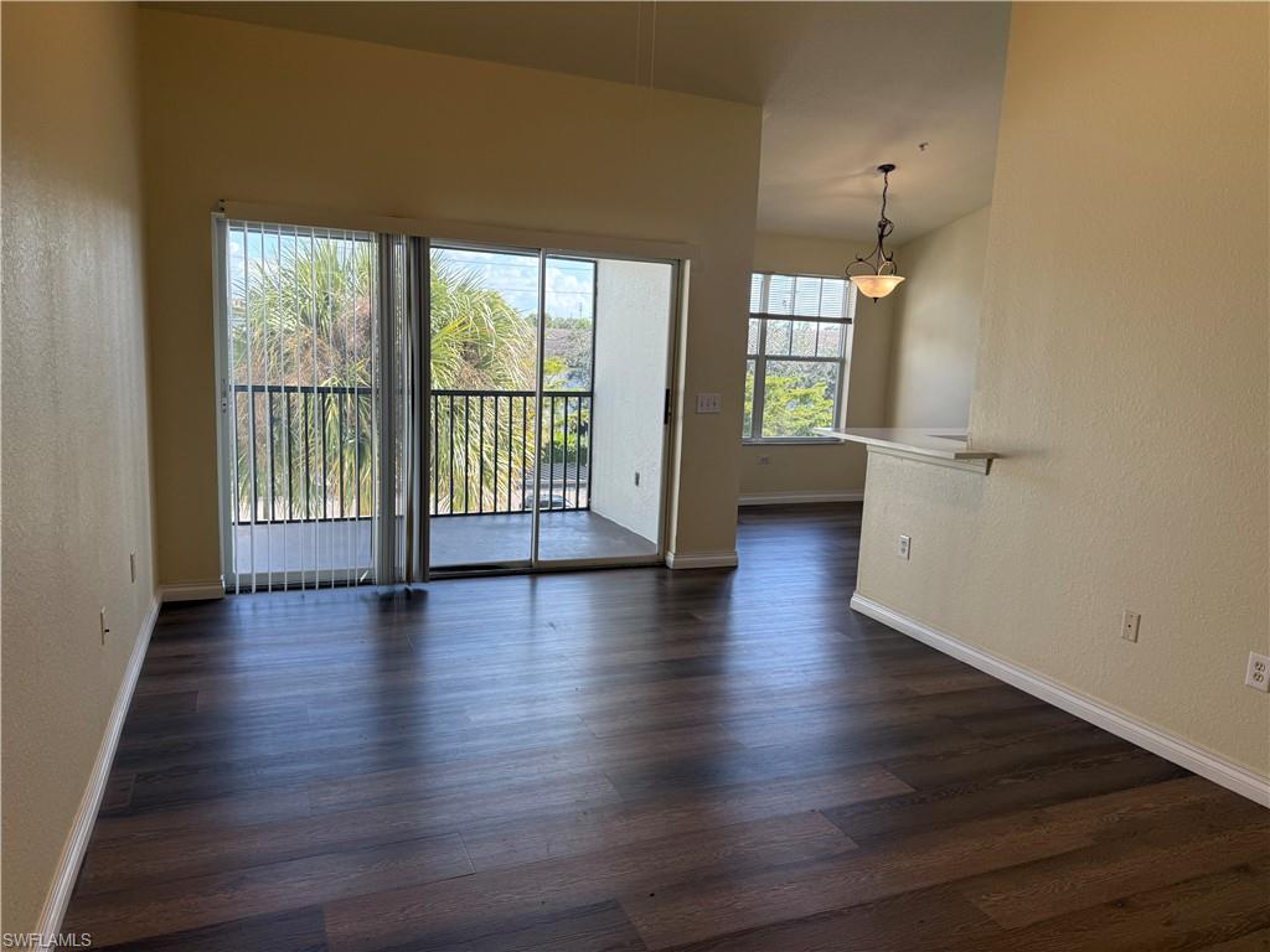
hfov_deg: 71.6
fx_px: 881
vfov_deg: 56.8
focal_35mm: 24
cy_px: 476
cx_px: 635
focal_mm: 6.76
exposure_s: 1/361
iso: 100
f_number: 1.78
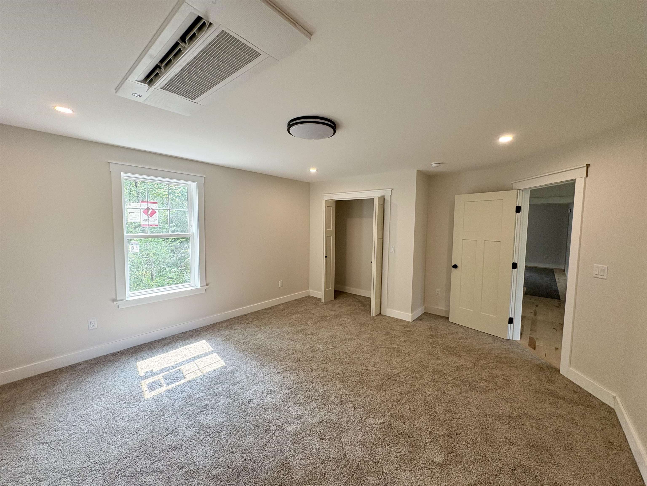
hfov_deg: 102.1
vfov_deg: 85.7
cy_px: 243
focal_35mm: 14
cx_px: 324
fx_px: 262
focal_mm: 2.22
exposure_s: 1/120
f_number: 2.2
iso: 125
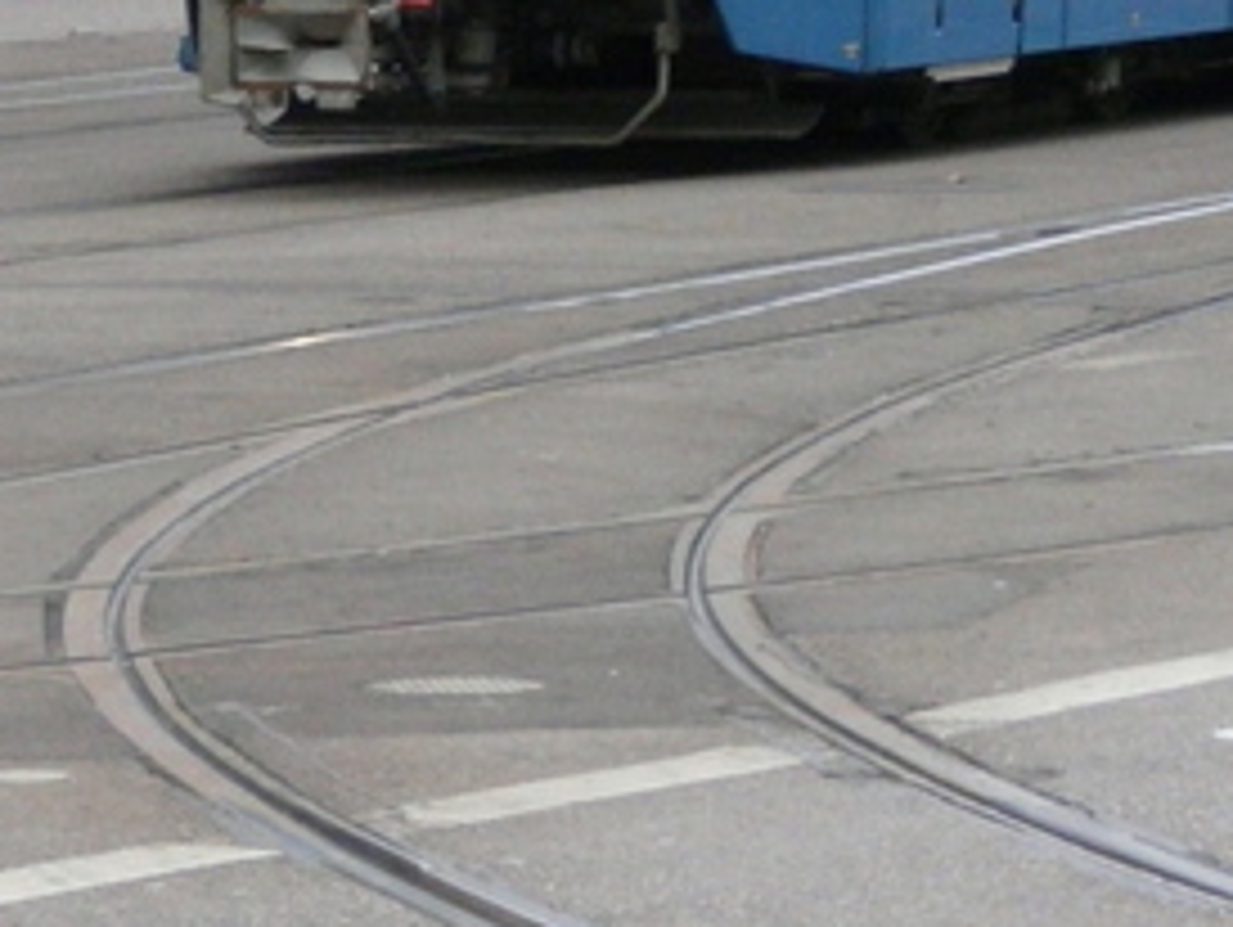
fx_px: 12478
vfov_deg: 4.2
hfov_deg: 5.6
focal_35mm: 350
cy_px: -742
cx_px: 1246
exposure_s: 1/100
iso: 250
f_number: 3.6
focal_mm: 15.8
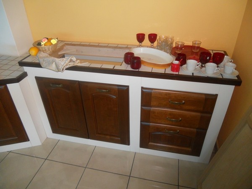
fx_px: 197
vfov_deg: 51.4
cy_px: 94
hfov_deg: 65.3
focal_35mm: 27
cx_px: 126
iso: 250
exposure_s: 1/25
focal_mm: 4.9
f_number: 3.2
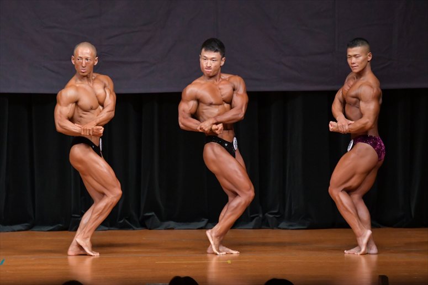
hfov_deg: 7.6
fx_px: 3208
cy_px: 142
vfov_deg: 5.1
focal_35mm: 270
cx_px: 214
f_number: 5.6
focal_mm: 180
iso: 5000
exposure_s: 1/400
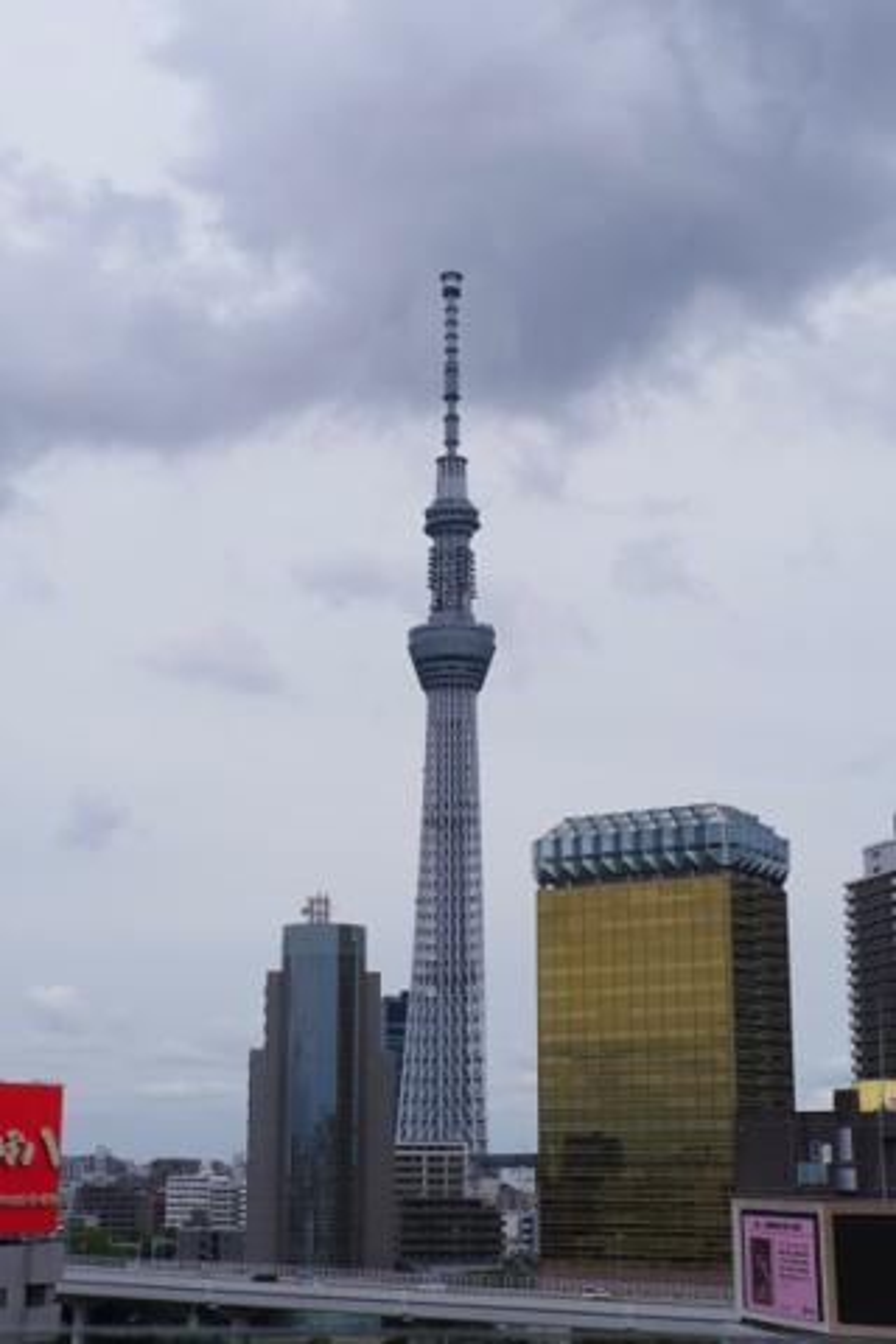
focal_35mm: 53
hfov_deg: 25.5
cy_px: 672
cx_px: 448
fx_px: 1979
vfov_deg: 37.5
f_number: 8
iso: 160
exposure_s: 1/900
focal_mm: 35
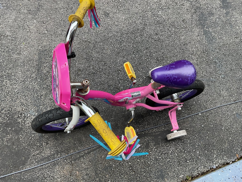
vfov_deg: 48.2
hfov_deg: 61.7
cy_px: 91
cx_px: 121
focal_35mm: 29
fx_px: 203
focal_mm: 3
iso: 16
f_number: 1.8
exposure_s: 1/422
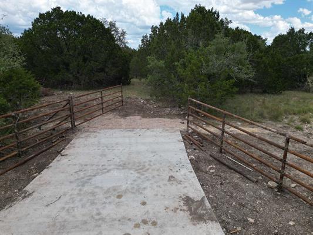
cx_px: 156
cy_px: 118
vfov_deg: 56.8
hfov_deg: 71.6
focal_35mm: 24
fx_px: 217
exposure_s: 1/50
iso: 110
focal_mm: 6.72
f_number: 1.7
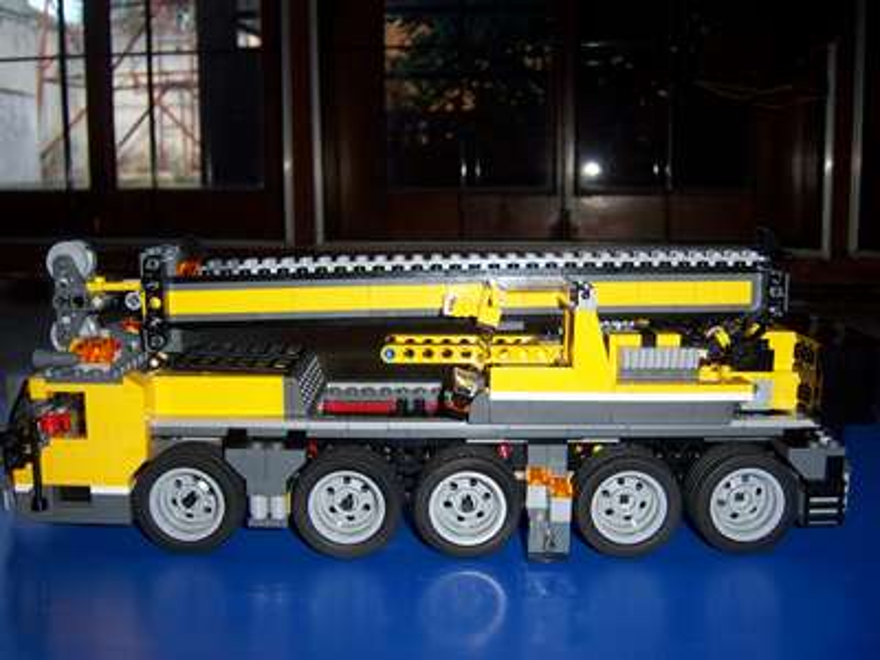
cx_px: 440
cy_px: 330
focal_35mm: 36
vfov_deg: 39.7
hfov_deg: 51.4
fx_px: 915
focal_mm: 6.2
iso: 80
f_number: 2.8
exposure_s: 1/60
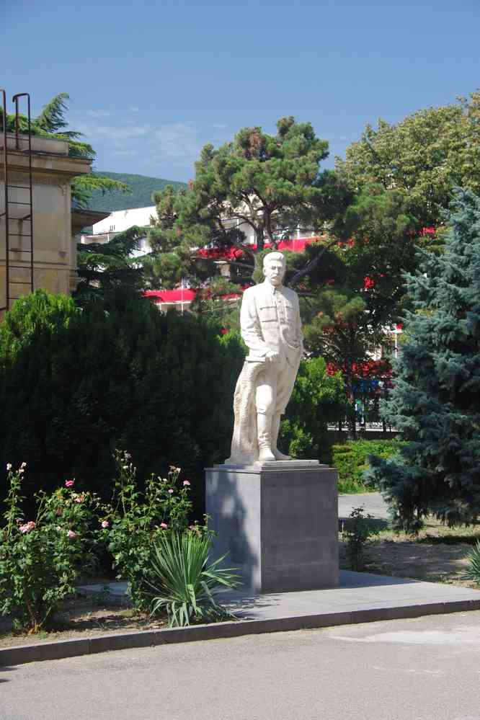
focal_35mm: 75
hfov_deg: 18.2
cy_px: 360
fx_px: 1500
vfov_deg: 27.0
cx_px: 240
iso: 200
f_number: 9
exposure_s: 1/80
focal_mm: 50
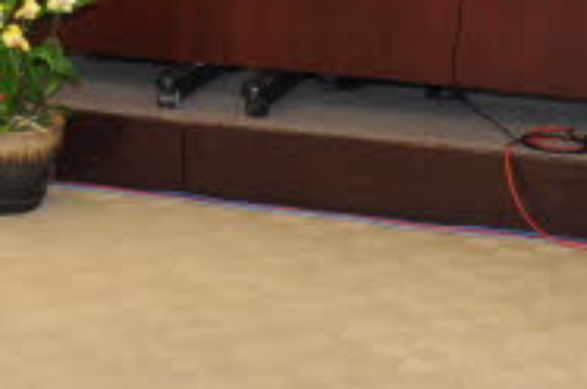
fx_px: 2507
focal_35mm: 154
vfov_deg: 8.7
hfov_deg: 13.0
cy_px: -196
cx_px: -116
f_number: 8
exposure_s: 1/60
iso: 1250
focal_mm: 48
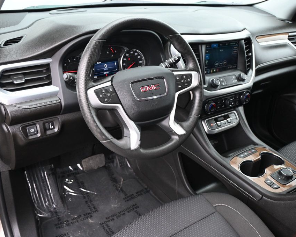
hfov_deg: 52.8
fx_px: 298
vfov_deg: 43.3
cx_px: 161
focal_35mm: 34
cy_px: 118
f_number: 3.8
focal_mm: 20
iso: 500
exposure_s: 1/125
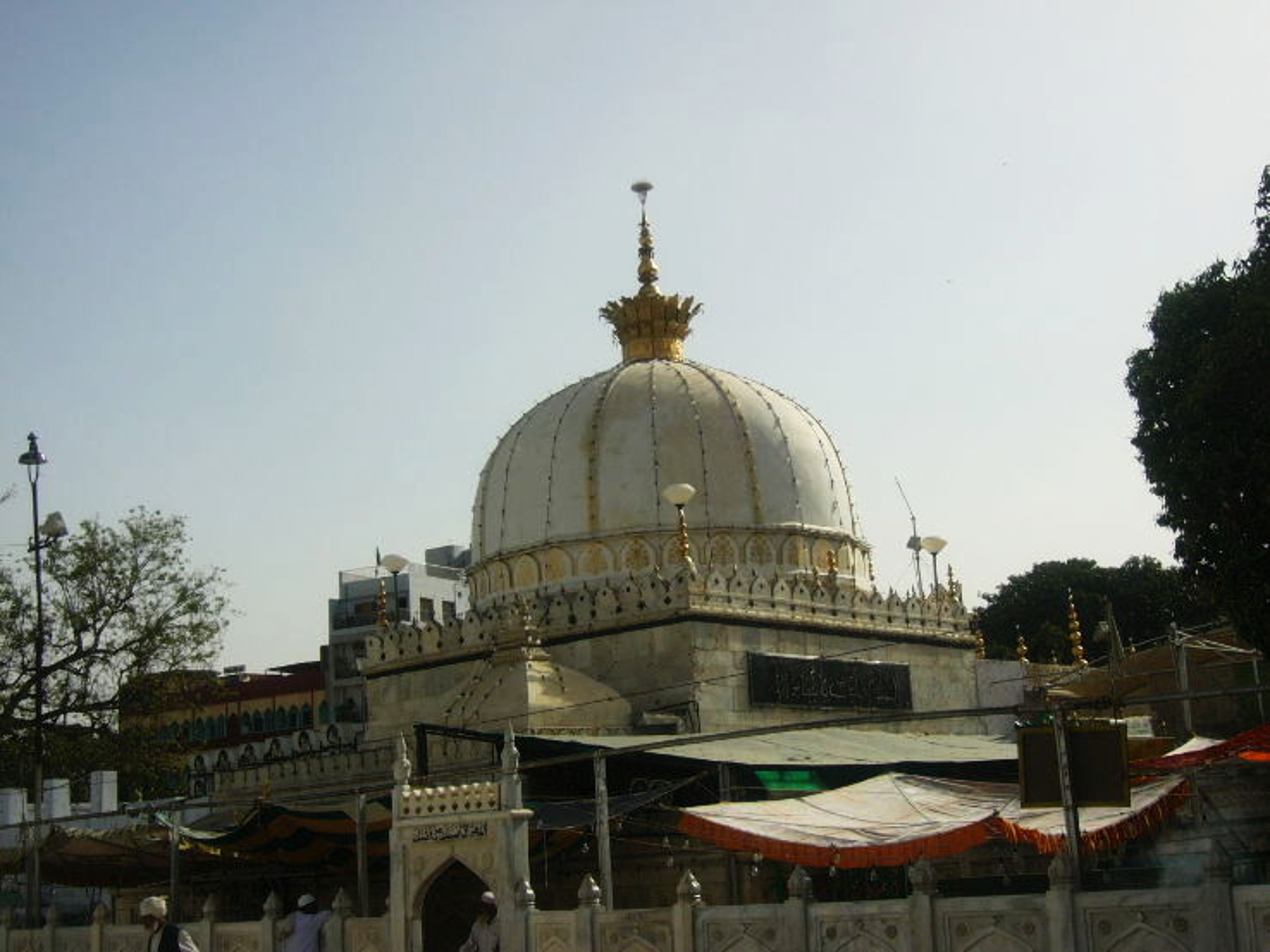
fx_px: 1650
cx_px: 635
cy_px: 476
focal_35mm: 45
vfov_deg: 32.2
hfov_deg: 42.1
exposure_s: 1/250
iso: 50
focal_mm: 7.5
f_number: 9
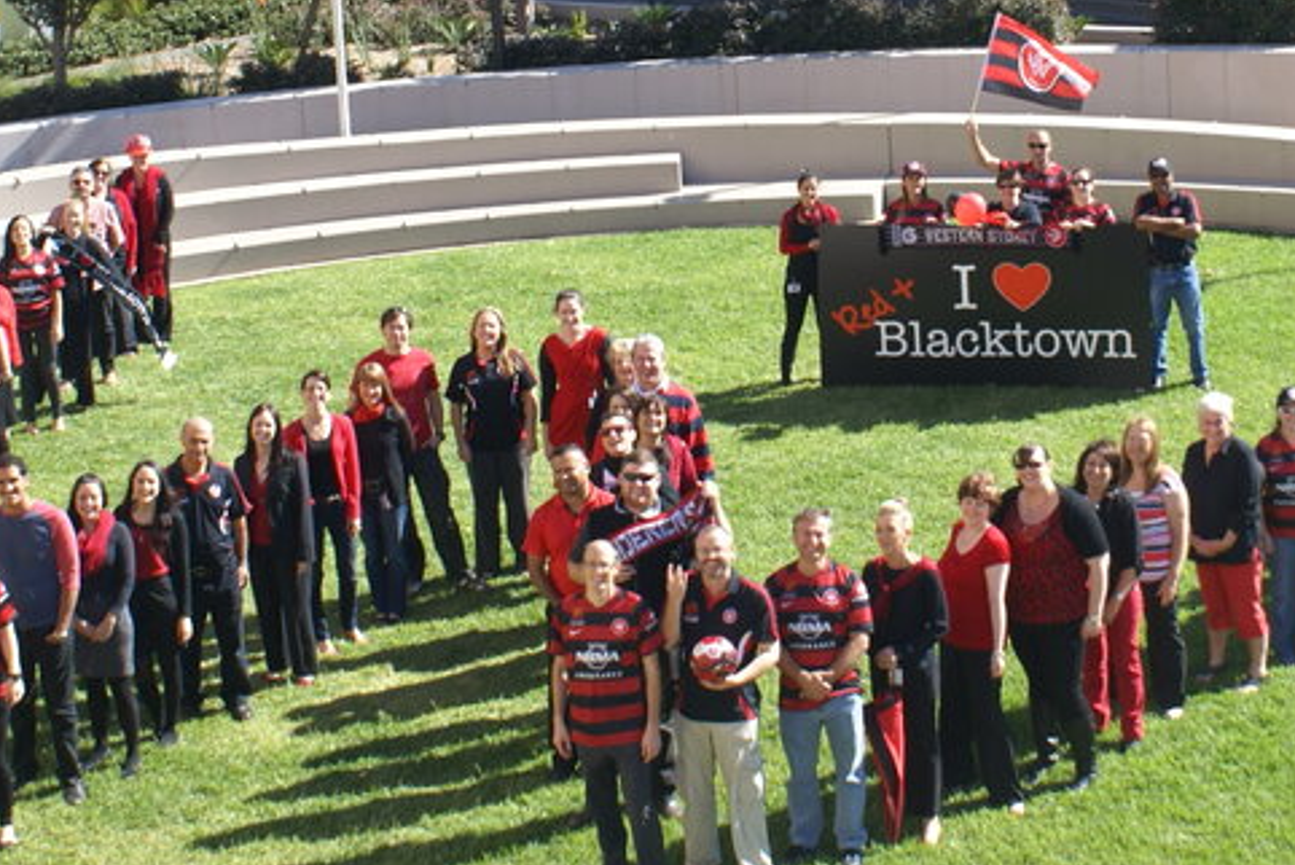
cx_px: 797
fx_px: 3131
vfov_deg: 15.6
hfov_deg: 23.3
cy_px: 134
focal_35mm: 87
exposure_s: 1/100
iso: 100
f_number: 8
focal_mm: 28
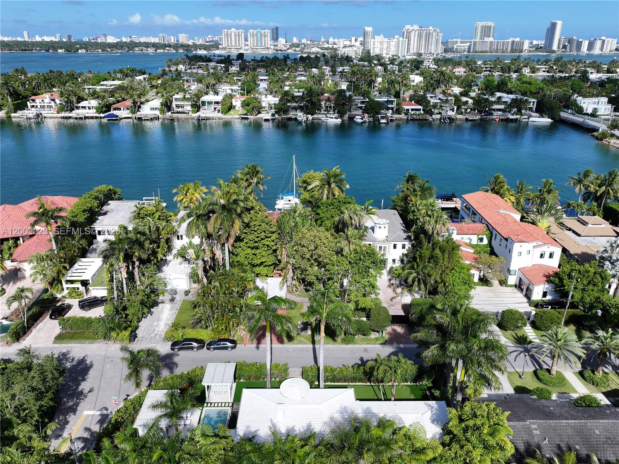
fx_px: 429
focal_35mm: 24
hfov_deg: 71.6
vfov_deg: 56.8
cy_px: 232
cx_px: 310
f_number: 2.8
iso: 120
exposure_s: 1/2500
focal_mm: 12.29
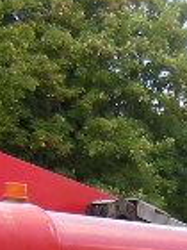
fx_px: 1477
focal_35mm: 205
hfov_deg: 7.2
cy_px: 430
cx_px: 194
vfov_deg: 9.3
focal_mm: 4.7
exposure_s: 1/173
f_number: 2.8
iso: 64
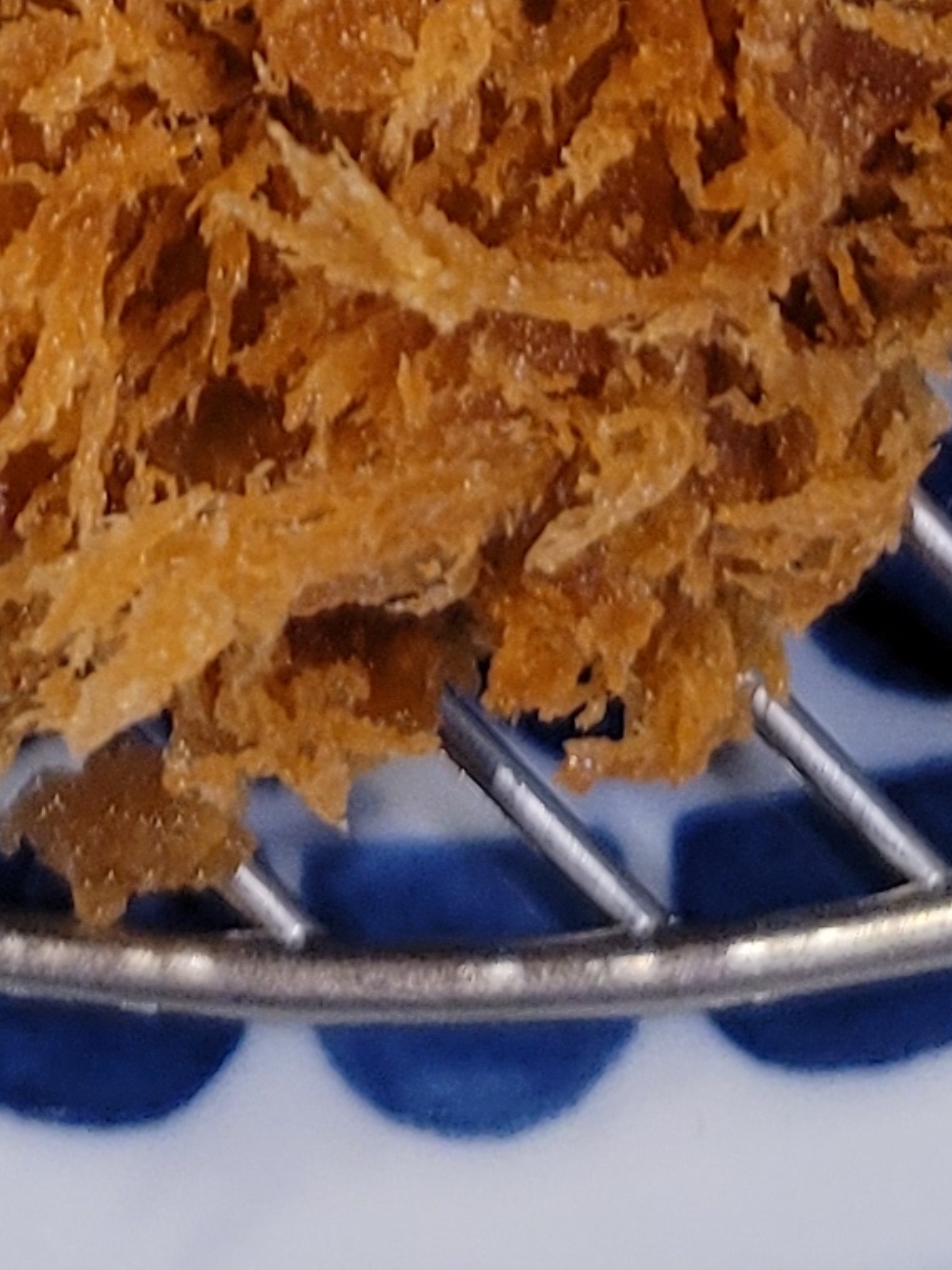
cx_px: 220
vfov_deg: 12.2
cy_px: -1460
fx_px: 5060
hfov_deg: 10.7
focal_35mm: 138
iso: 200
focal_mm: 5.4
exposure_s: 1/40
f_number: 1.8
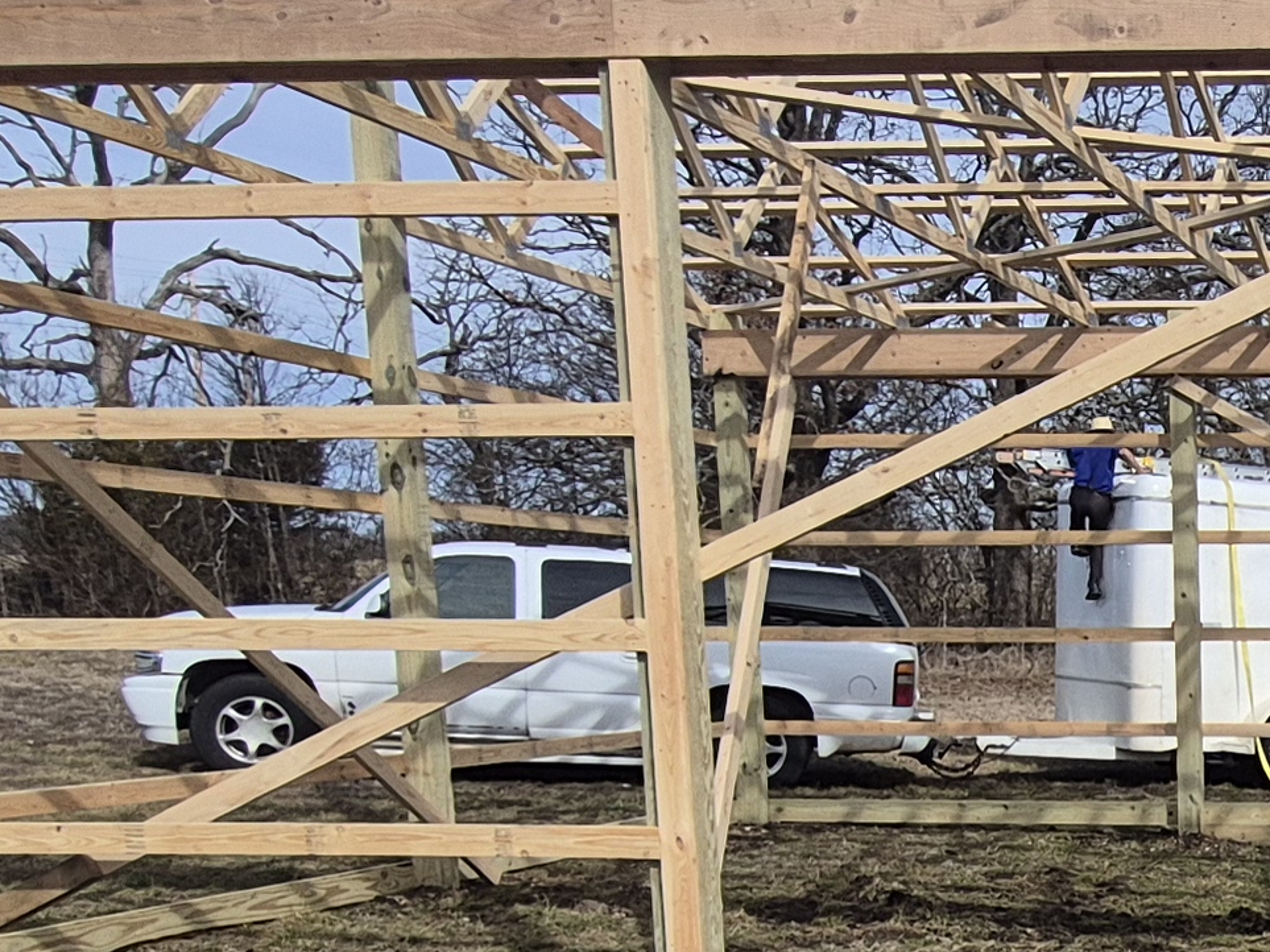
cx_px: 1597
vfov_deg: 26.0
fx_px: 1981
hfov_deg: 29.5
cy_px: 883
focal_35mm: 54
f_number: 2.2
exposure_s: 1/2392
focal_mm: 1.74
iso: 50
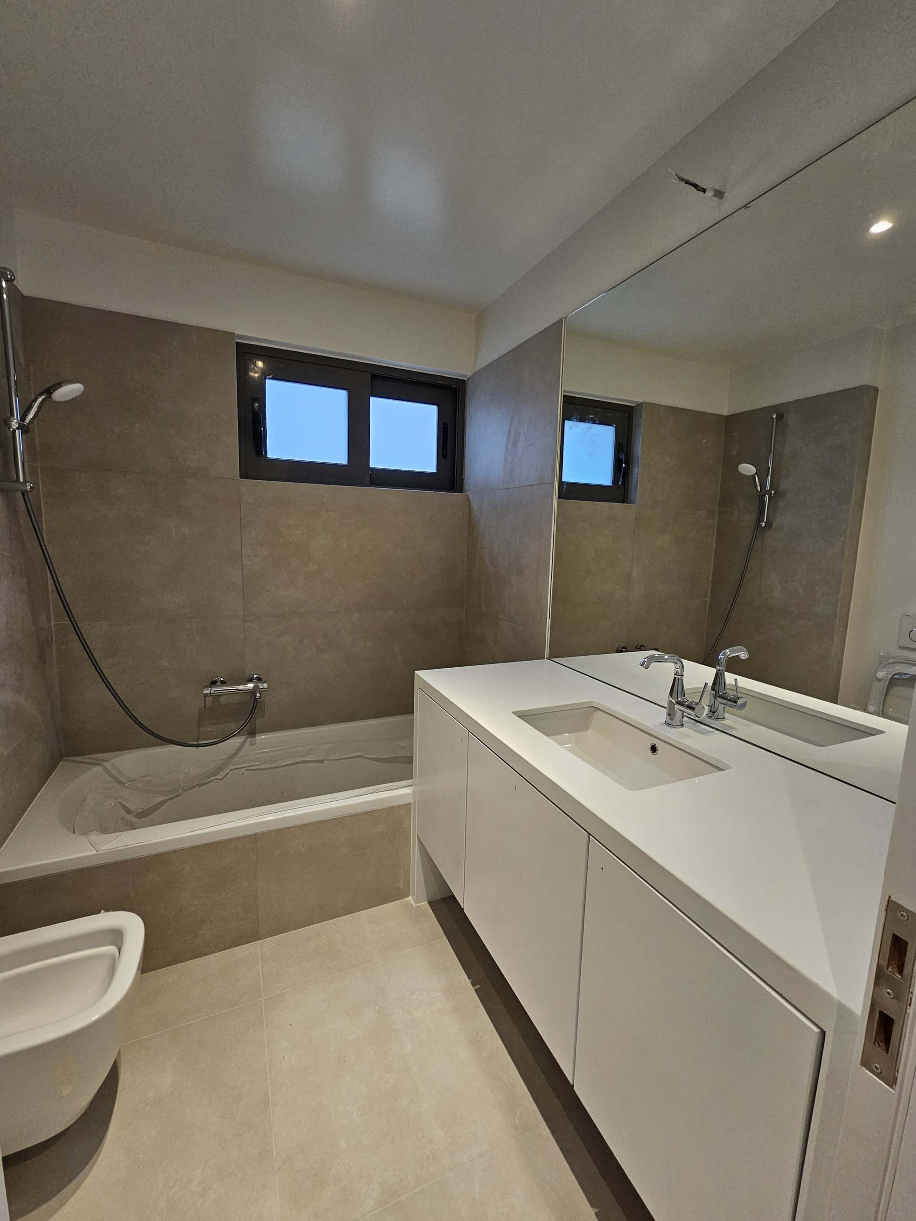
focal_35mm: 13
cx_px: 458
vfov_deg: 106.2
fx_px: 459
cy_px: 610
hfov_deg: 89.9
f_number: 2.2
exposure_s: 1/100
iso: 200
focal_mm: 2.2
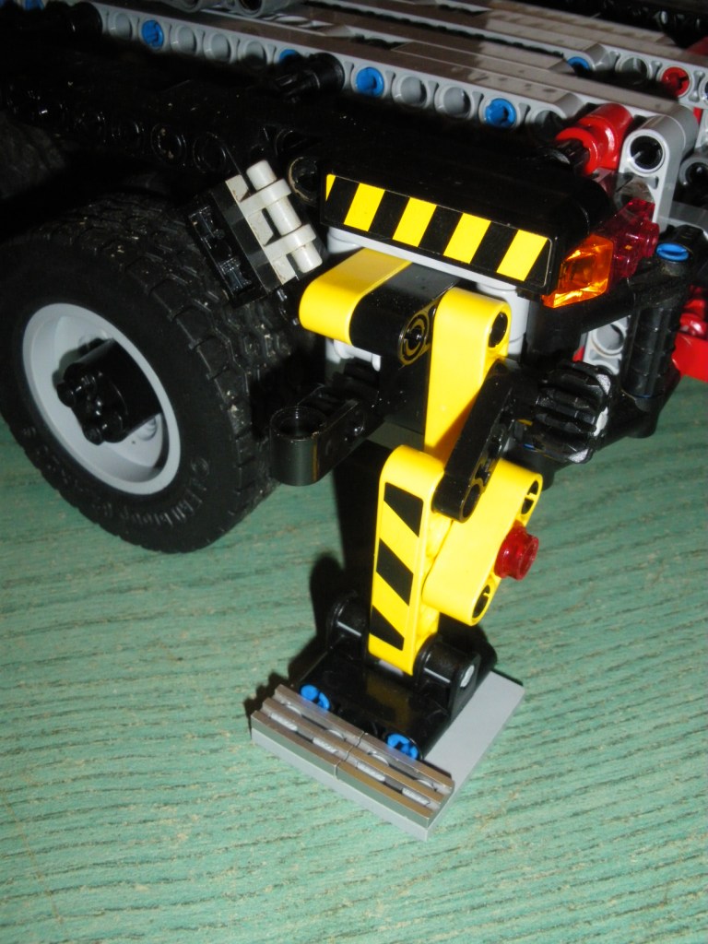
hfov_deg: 39.7
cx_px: 354
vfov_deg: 51.4
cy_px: 472
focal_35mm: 36
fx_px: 982
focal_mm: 6.3
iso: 400
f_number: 5.4
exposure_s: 1/50
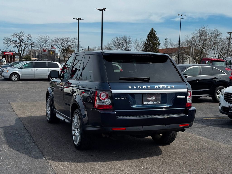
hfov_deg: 39.7
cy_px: 87
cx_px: 116
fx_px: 322
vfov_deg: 30.3
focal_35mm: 48
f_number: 1.78
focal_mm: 6.76
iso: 64
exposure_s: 1/4608
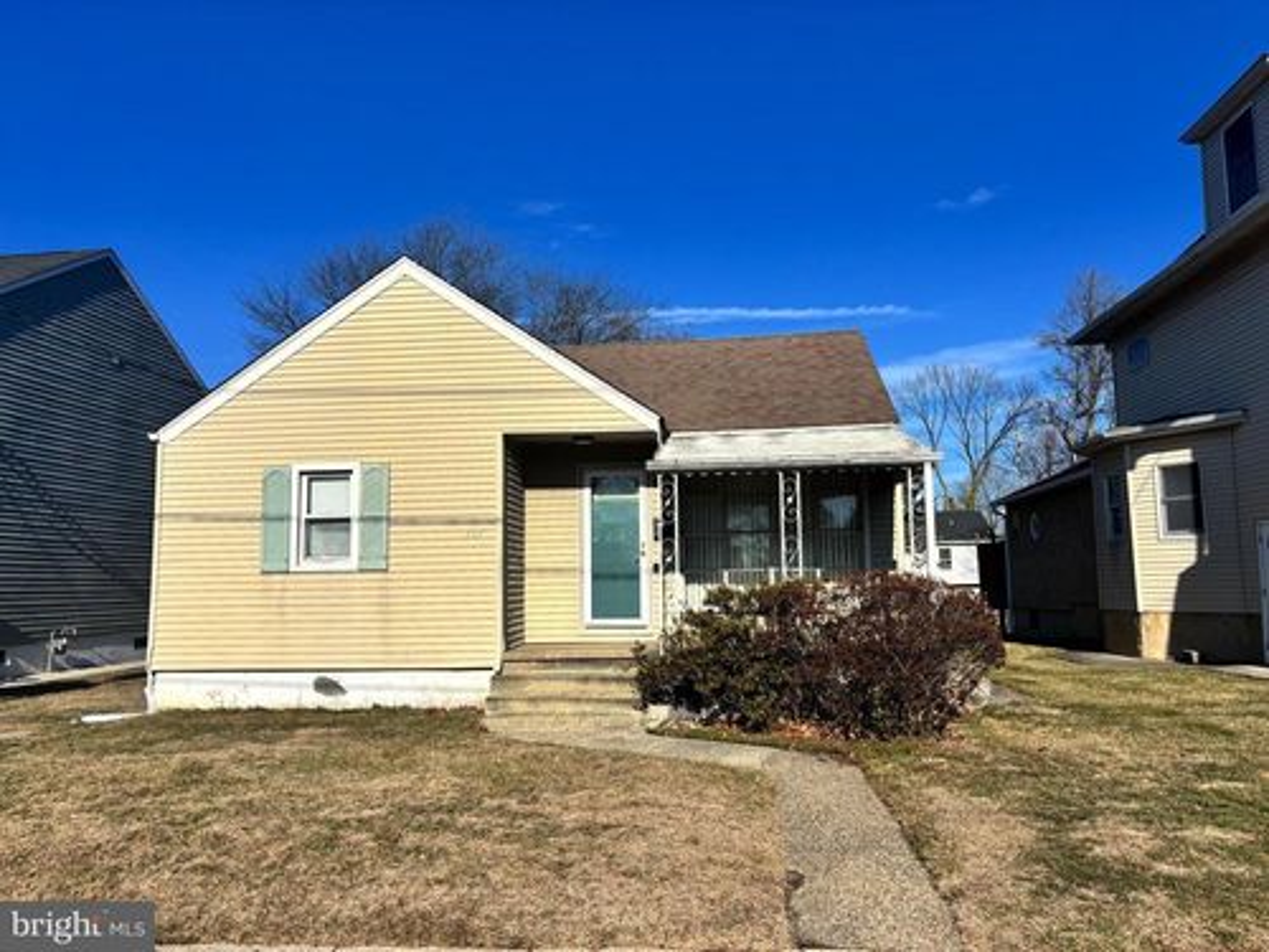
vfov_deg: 53.1
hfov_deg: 67.3
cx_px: 634
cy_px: 476
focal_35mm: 26
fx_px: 953
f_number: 1.6
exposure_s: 1/6329
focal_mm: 5.96
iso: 50
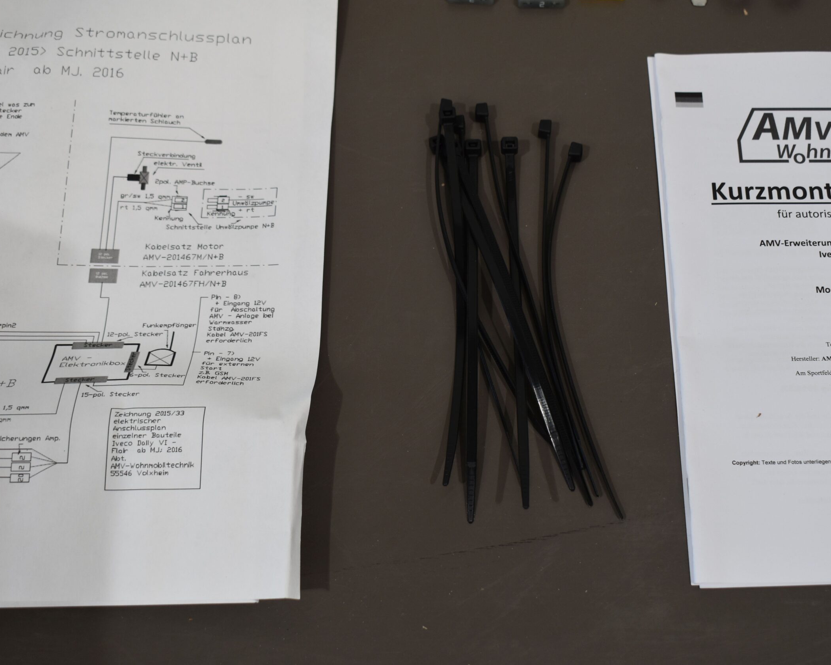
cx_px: 468
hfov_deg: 37.6
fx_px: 1219
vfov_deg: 30.5
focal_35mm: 50
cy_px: 334
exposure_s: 1/125
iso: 360
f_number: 5.6
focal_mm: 29
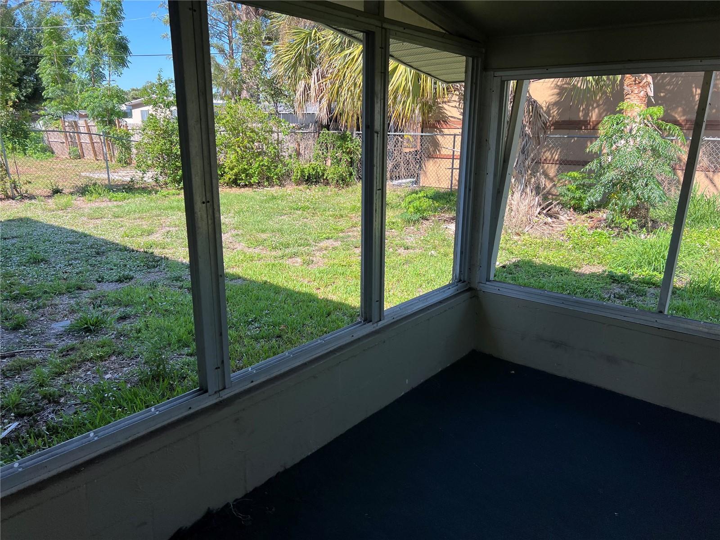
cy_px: 270
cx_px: 360
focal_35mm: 26
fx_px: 541
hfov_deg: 67.3
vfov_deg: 53.1
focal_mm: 5.7
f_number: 1.5
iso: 50
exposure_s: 1/1058
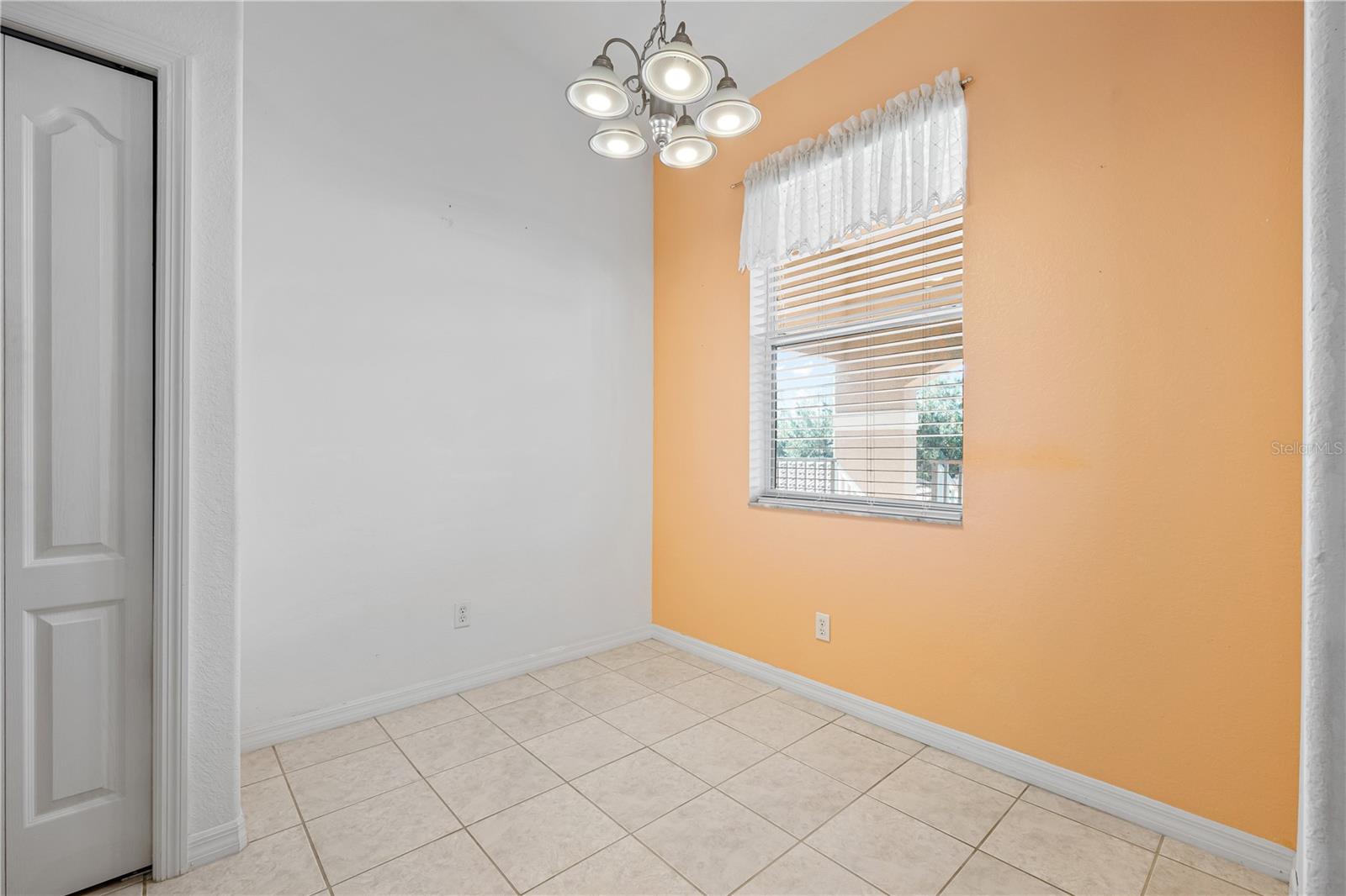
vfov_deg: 75.5
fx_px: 579
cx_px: 673
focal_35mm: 16
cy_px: 448
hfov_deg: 98.6
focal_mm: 15.5
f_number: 8
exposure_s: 1/20
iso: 400
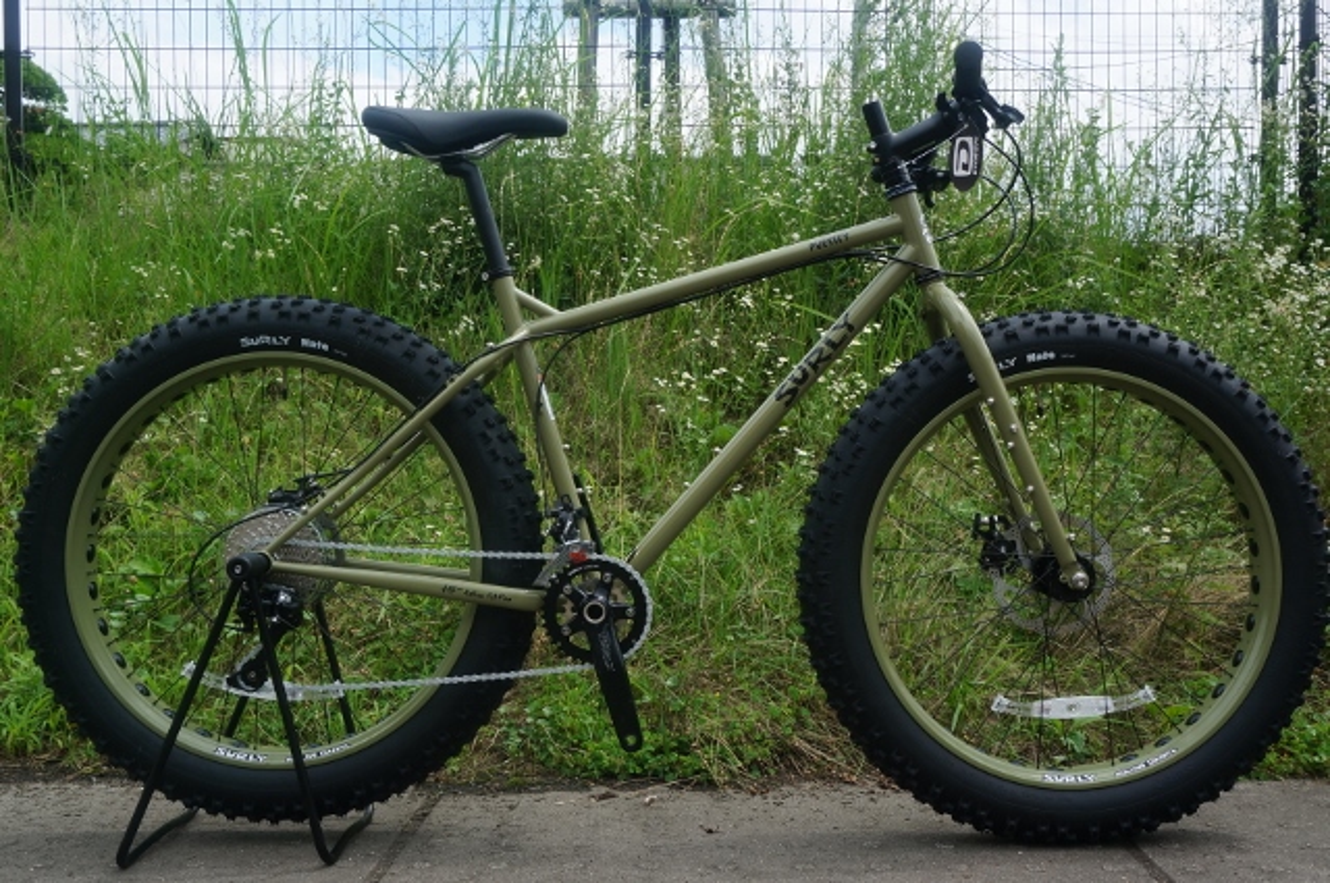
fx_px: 1384
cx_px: 665
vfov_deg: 35.4
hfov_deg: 51.3
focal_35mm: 38
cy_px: 442
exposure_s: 1/80
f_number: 11
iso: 100
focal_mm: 25
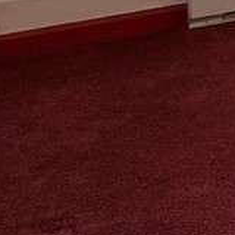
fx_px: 1045
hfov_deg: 10.9
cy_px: -320
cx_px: 558
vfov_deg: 10.9
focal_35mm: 136
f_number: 1.78
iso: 500
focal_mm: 6.76
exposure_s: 1/60
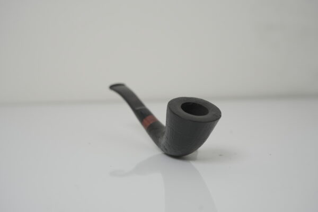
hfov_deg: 41.1
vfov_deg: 28.1
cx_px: 159
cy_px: 106
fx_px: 424
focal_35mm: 48
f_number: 5.6
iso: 500
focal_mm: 48
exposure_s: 1/125
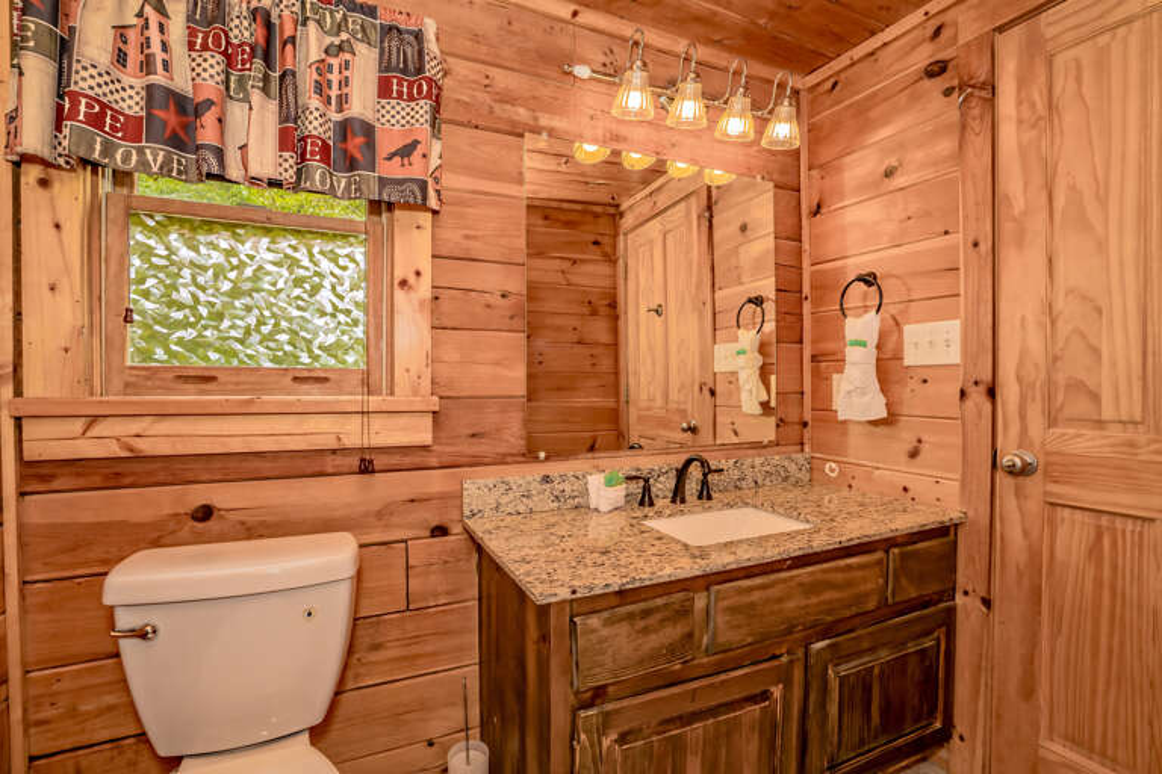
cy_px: 387
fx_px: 516
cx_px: 581
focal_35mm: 16
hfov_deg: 96.7
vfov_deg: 73.7
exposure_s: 1/200
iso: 800
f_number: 8
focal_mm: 16
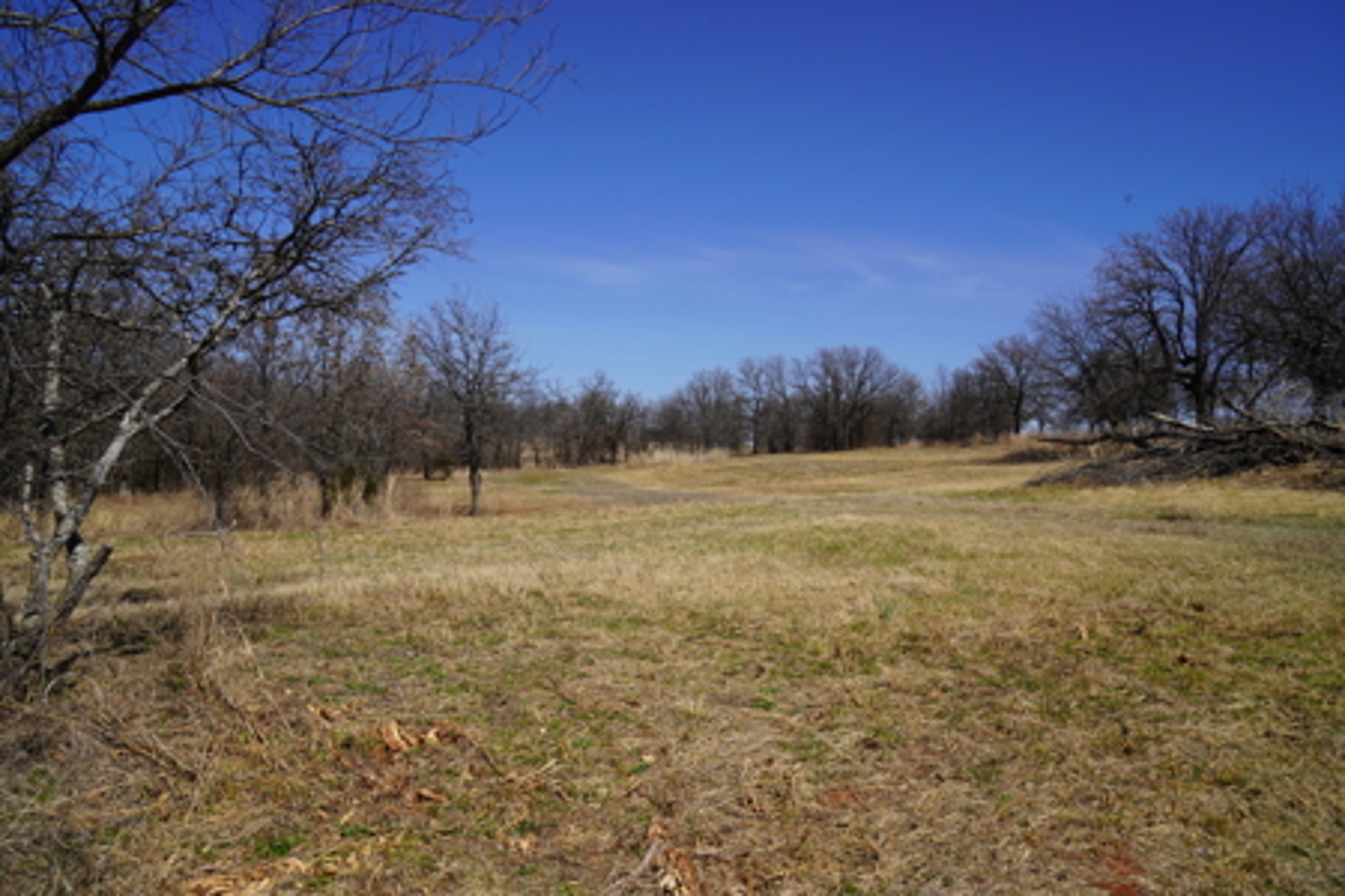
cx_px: 672
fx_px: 953
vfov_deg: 50.4
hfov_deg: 70.4
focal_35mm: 26
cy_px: 448
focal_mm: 17
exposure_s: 1/250
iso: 100
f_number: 10
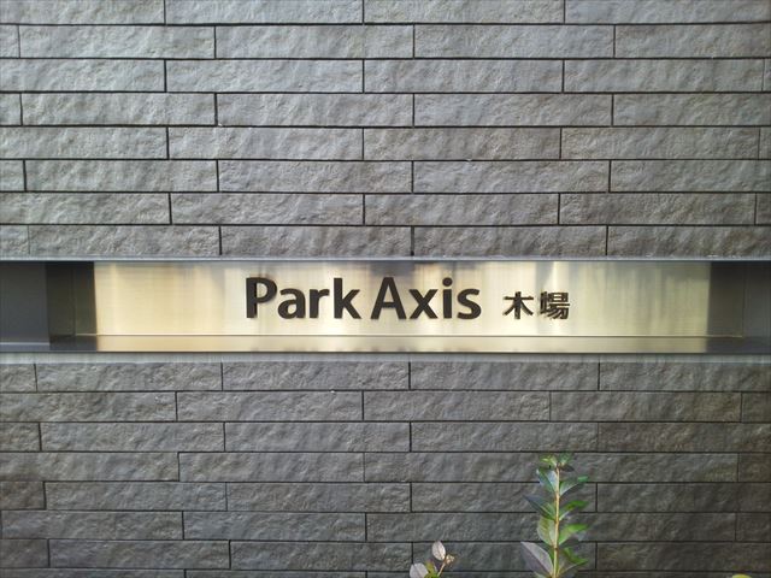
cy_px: 289
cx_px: 386
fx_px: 601
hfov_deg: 65.3
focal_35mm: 27
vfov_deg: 51.4
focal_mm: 2.87
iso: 71
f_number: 2.4
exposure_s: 1/58.8
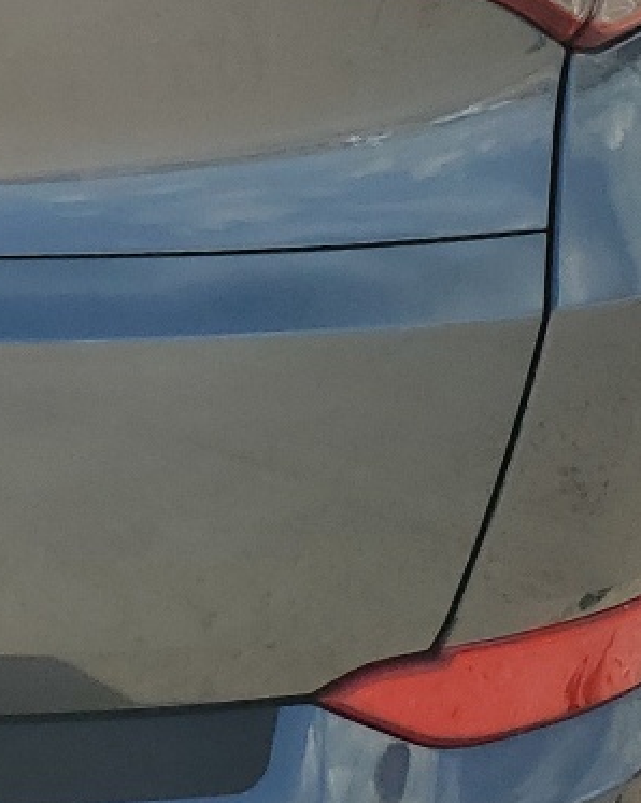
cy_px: 103
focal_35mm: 109
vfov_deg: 17.4
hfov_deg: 12.3
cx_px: -684
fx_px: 2587
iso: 50
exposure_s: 1/2000
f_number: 1.5
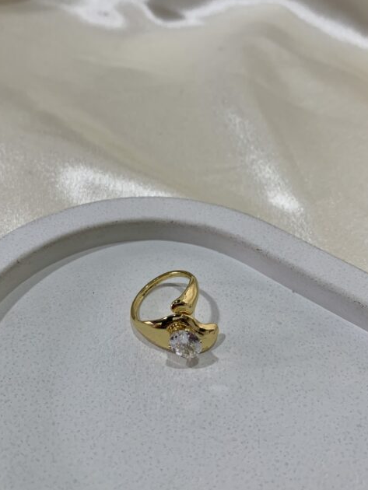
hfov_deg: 43.0
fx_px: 467
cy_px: 234
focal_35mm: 33
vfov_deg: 55.3
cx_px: 177
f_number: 1.8
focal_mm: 4.25
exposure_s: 1/100
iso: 80
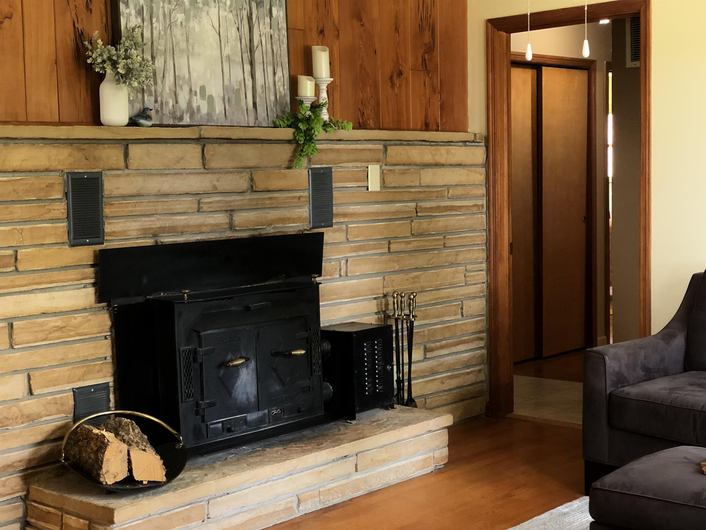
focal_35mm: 57
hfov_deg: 33.8
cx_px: 353
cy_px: 265
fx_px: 1163
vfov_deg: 25.7
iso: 200
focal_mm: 6.6
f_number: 2.8
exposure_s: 1/30
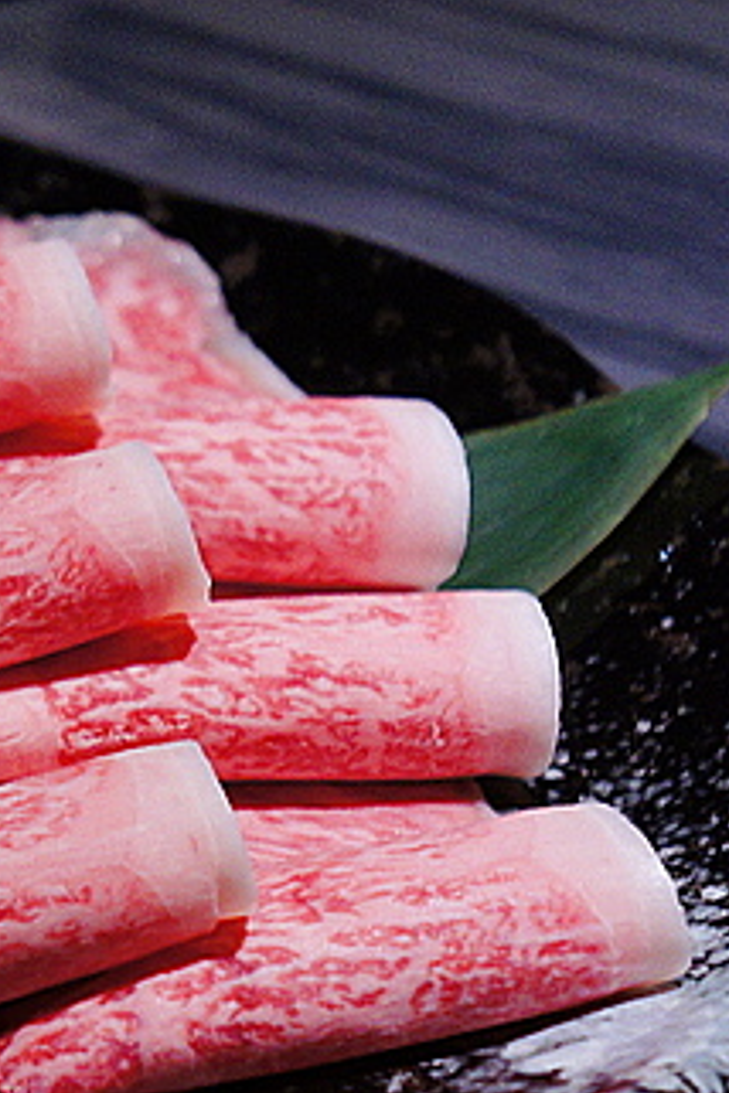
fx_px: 5073
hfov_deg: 8.1
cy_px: 672
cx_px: -194
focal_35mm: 167
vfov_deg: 12.3
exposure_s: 1/30
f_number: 5.6
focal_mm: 55
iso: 800
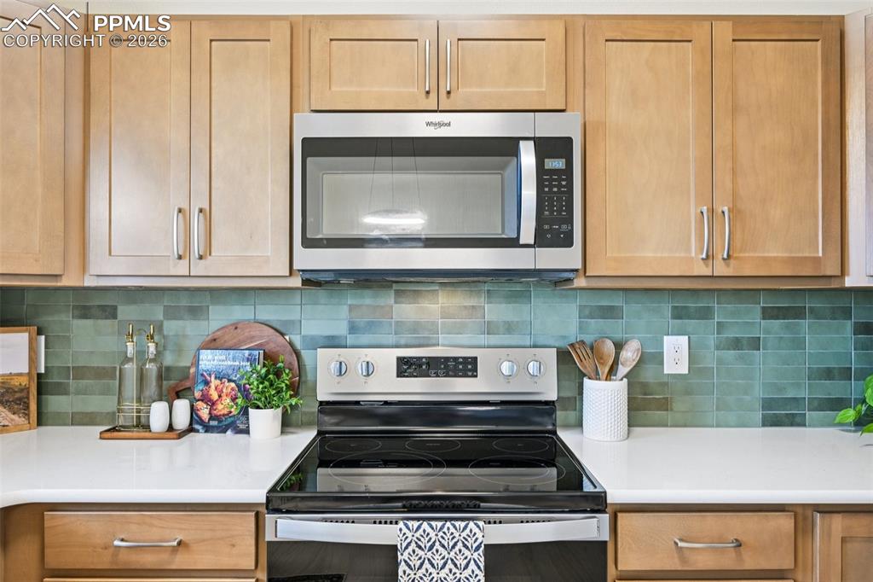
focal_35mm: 24
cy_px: 291
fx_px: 570
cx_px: 436
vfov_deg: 54.1
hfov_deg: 74.9
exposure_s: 1/4
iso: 400
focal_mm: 23.5
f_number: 11
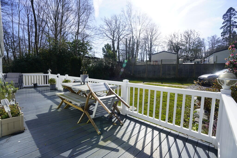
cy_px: 79
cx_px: 118
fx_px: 105
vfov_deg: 73.8
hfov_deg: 96.7
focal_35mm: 16
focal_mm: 16
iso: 125
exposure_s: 1/60
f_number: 14
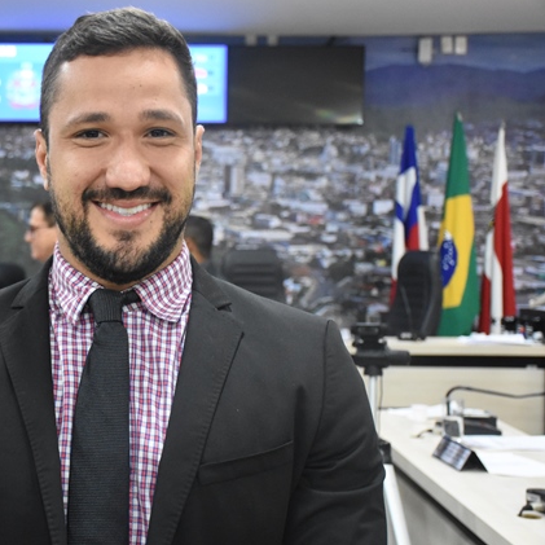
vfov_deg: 27.7
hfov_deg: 27.4
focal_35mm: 62
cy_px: 270
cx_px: 140
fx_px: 1104
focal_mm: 32
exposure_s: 1/80
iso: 4000
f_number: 4
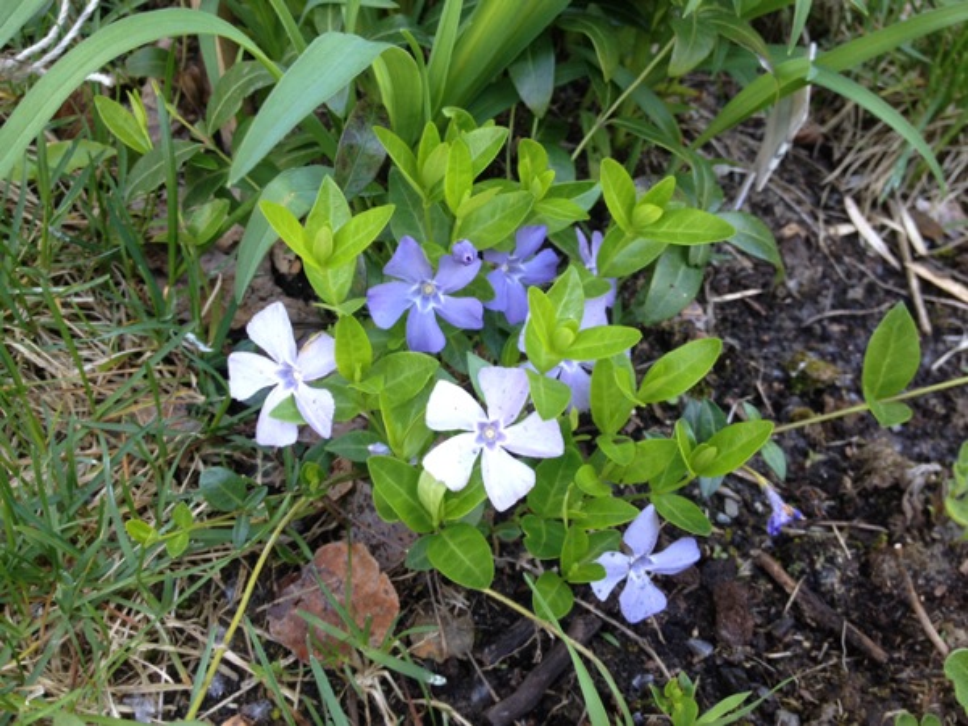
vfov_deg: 40.7
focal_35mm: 35
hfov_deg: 52.6
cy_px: 363
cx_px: 484
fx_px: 979
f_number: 2.4
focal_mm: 4.28
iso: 50
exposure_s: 1/60
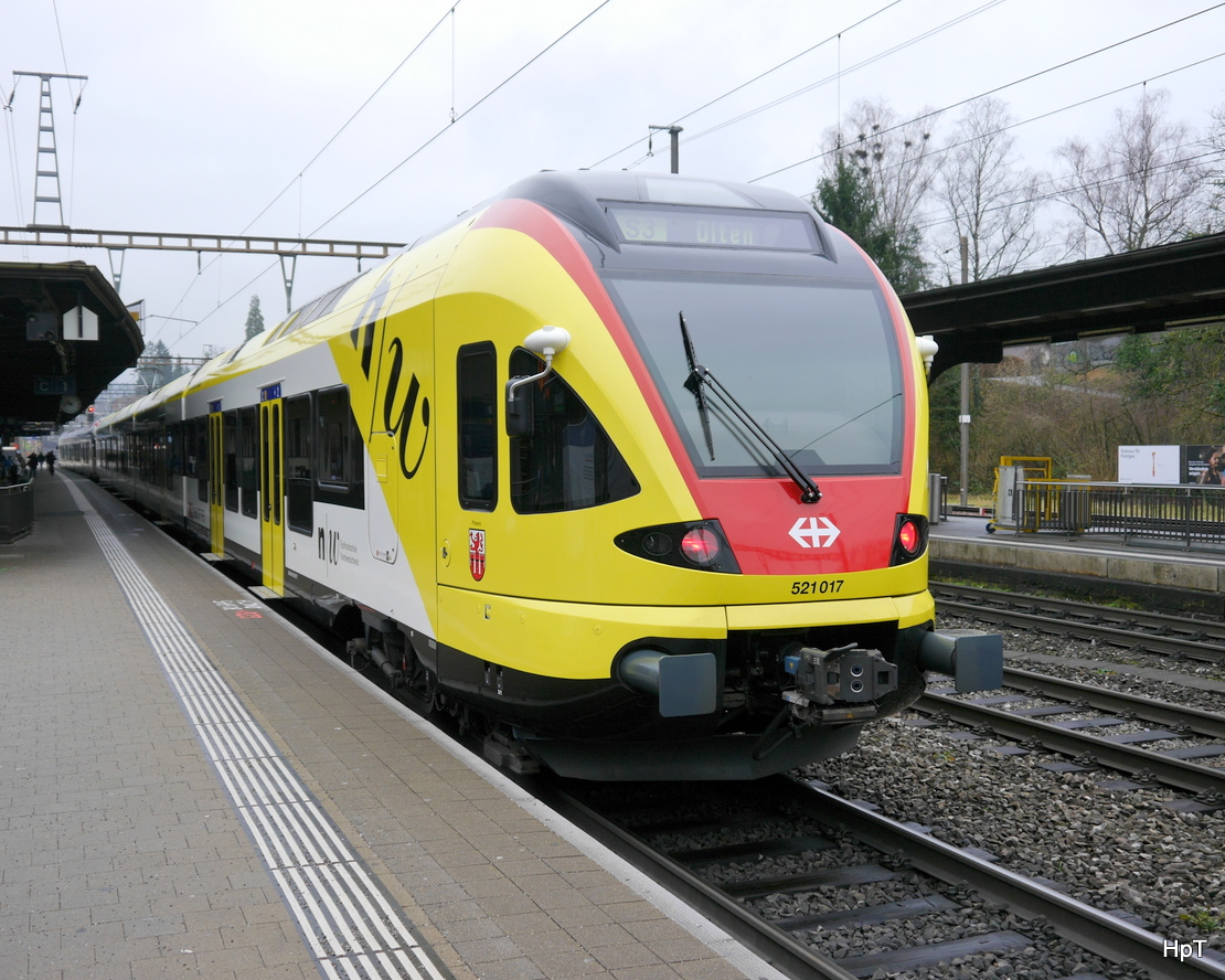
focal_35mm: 38
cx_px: 576
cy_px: 493
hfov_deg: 47.9
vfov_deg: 39.2
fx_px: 1378
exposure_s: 1/125
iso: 160
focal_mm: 18
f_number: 4.5
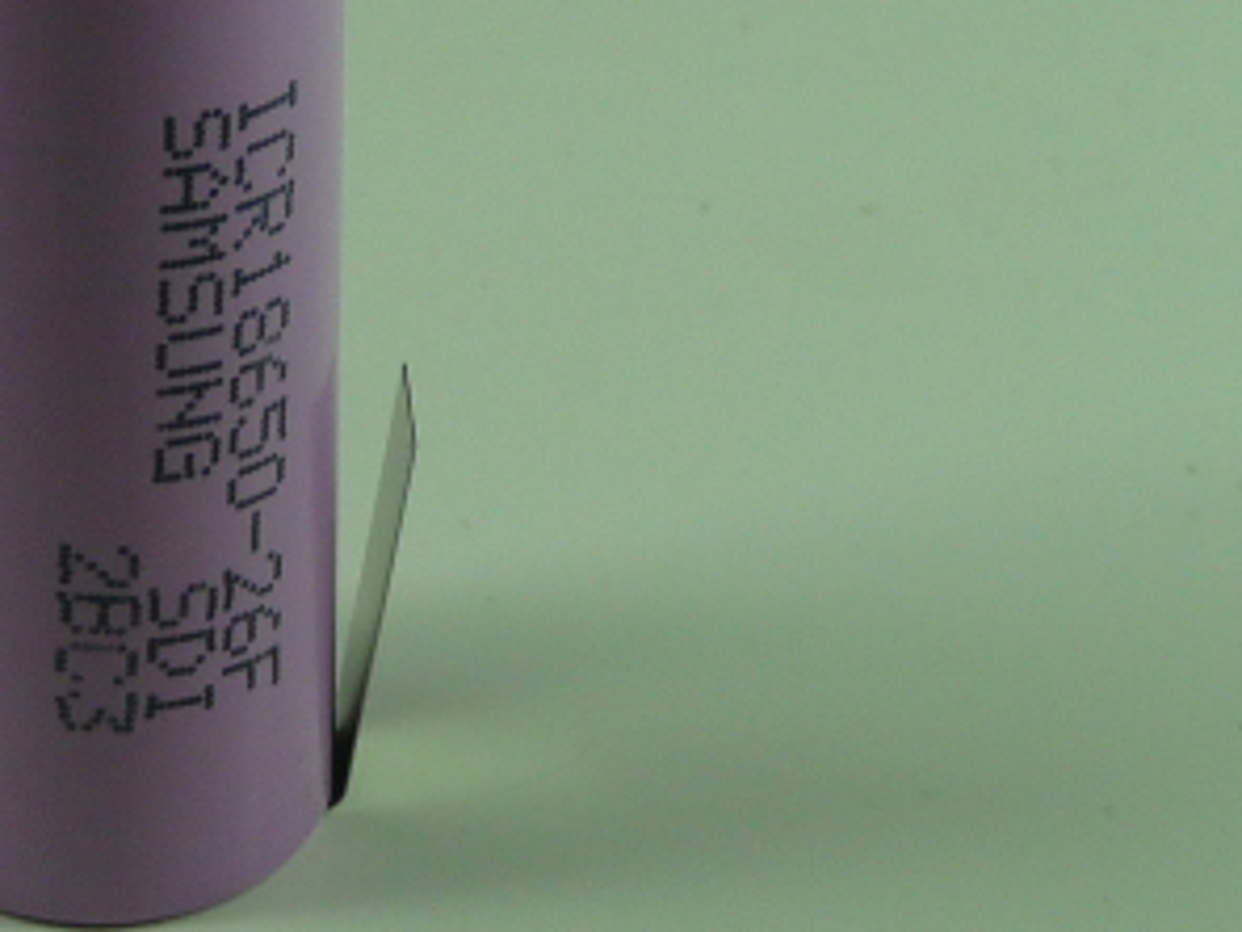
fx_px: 6745
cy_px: 55
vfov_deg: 7.9
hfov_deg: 10.4
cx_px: 59
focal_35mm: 188
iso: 100
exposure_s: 1/100
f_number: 3.2
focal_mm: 8.7
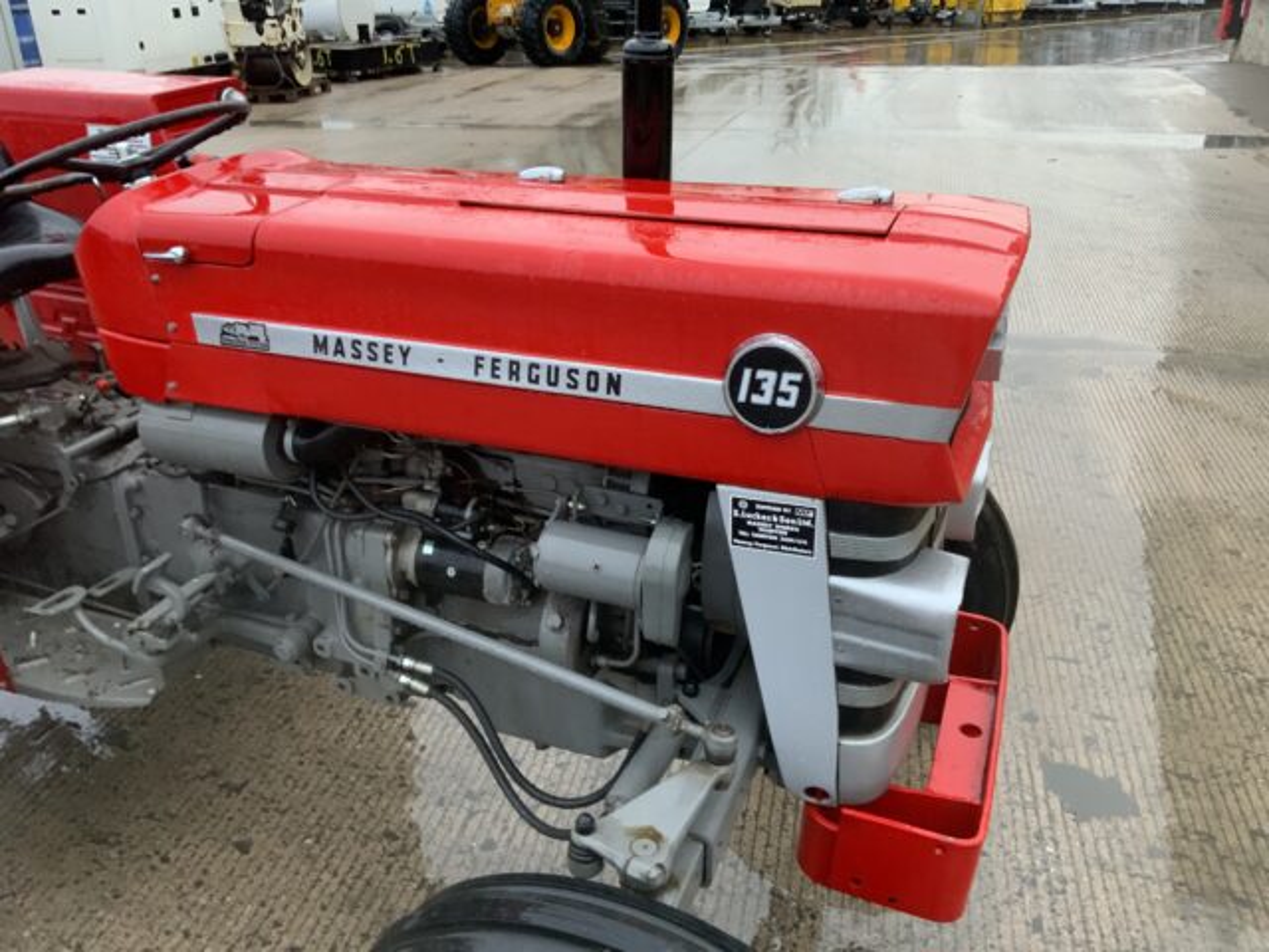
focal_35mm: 29
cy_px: 476
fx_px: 1063
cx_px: 634
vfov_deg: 48.2
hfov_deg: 61.7
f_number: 1.8
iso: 160
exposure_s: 1/60
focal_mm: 3
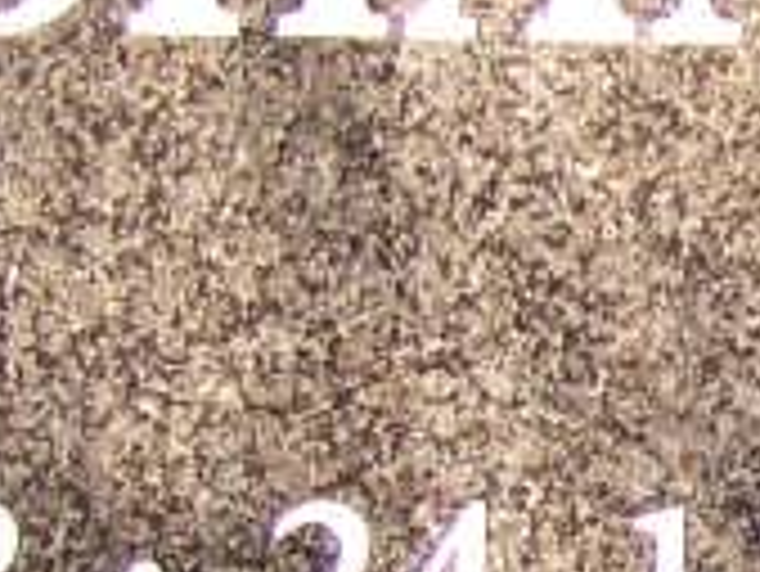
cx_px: 1740
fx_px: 5603
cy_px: 892
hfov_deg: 7.3
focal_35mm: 255
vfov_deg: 5.8
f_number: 2.8
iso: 64
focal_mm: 5.85
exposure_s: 1/125
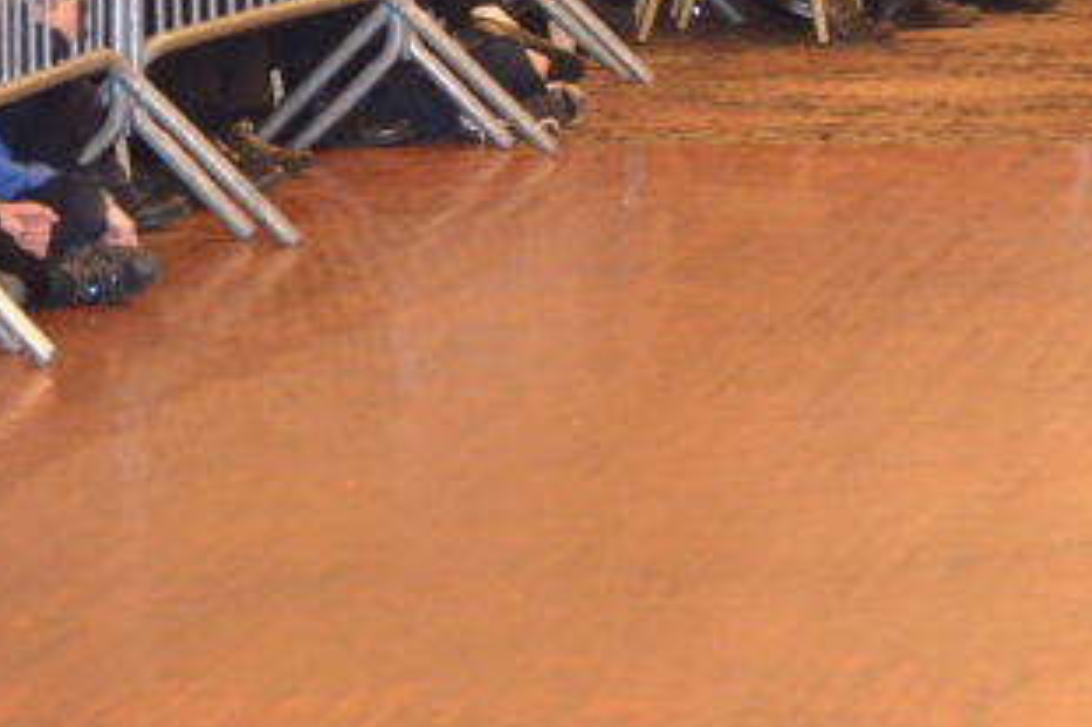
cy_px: -323
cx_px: 1443
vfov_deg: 4.9
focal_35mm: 276
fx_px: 8367
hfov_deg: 7.4
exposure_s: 1/80
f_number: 4.8
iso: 2000
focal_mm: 56
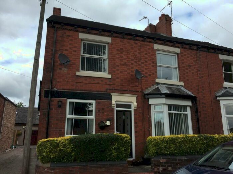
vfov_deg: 48.2
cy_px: 87
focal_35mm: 29
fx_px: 195
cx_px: 116
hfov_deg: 61.7
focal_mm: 4.15
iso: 32
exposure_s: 1/1130
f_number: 2.2
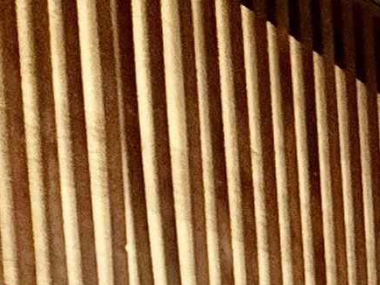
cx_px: 1203
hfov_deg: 10.8
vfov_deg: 9.7
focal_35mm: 99
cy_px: 950
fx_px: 1087
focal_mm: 2.22
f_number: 2.2
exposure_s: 1/70
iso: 320
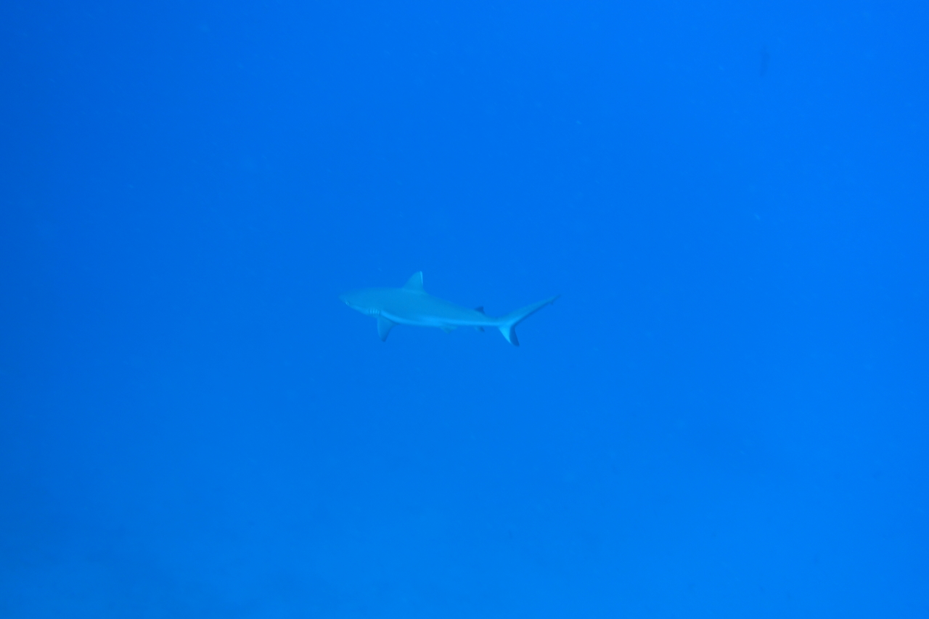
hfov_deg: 51.9
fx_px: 955
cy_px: 310
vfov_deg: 35.9
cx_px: 464
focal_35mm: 37
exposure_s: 1/50
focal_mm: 13.72
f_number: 2.8
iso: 125
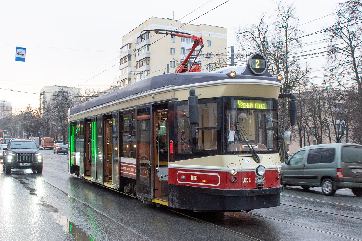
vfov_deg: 41.7
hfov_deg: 59.5
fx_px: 317
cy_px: 120
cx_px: 181
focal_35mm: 32
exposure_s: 1/125
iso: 400
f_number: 5.6
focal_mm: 21
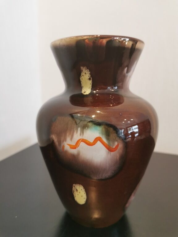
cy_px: 118
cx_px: 89
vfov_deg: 65.3
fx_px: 185
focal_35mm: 27
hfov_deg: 51.4
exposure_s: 1/50
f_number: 1.8
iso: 200
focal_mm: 5.58
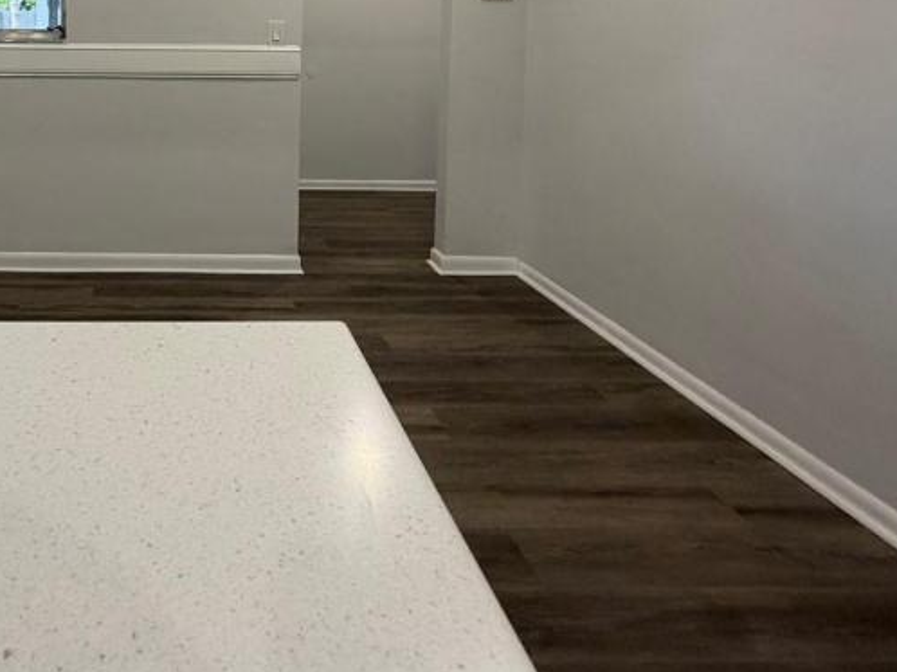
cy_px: 59
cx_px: 193
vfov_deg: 46.1
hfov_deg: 60.6
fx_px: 699
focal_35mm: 27
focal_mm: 2.22
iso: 250
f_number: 2.2
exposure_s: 1/121
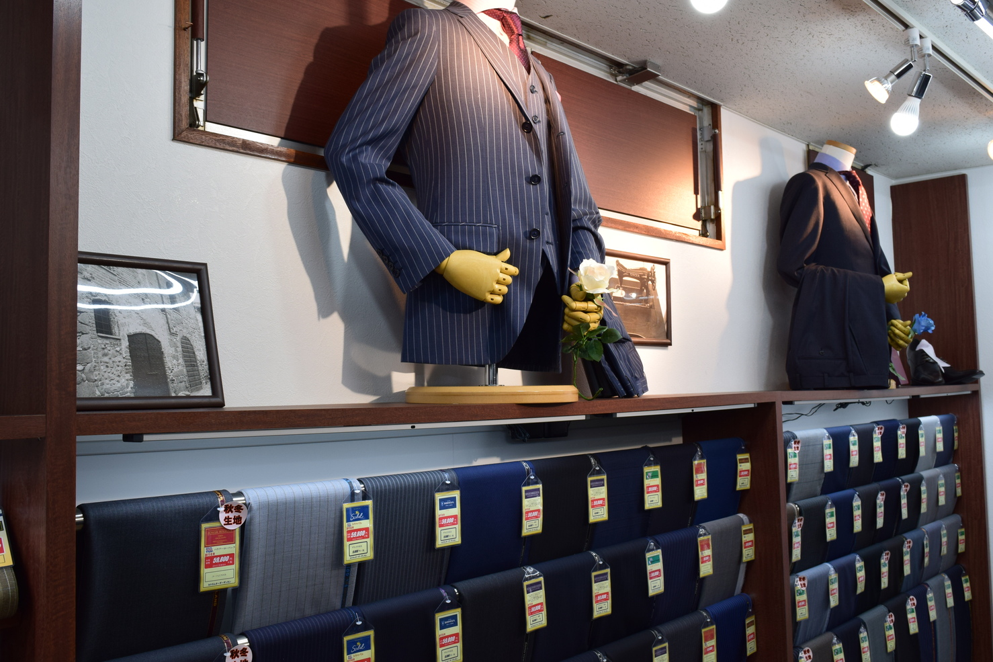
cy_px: 331
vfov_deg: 40.0
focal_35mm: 33
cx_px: 496
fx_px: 910
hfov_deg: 57.2
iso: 400
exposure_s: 1/80
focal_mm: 22
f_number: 8
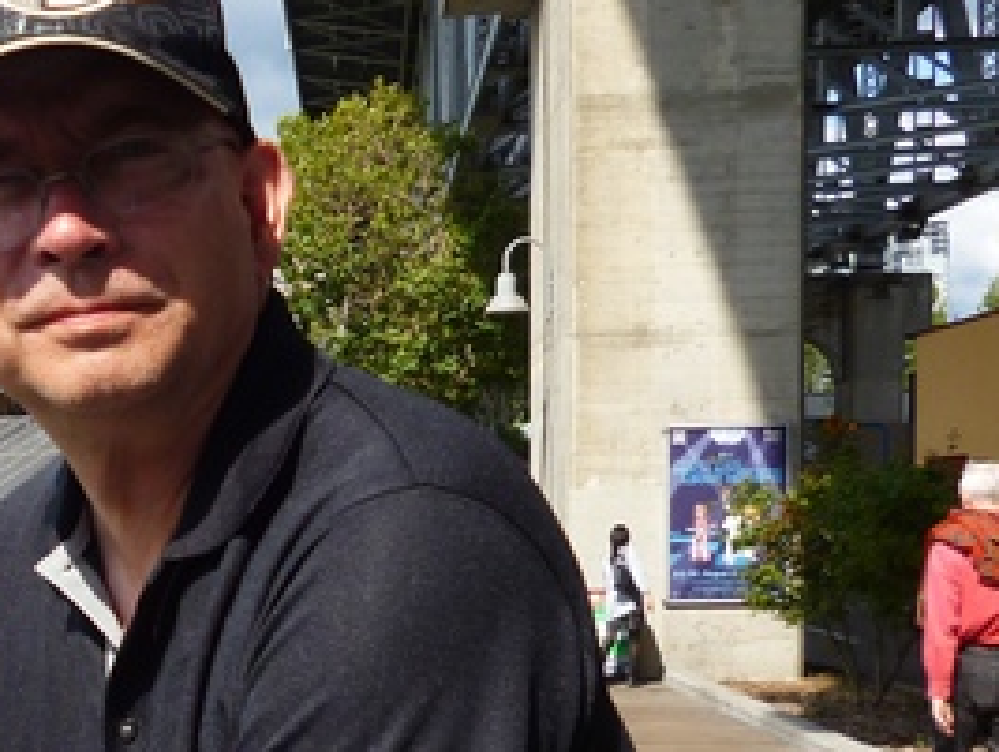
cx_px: 11
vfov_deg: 21.6
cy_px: 632
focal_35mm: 67
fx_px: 1936
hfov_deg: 27.4
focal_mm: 5
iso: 100
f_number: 9
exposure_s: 1/100
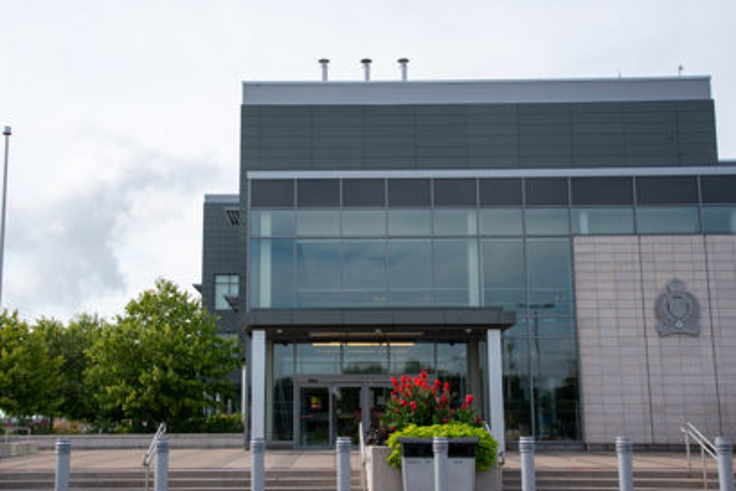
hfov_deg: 43.5
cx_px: 322
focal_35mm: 45
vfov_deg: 29.9
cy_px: 274
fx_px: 920
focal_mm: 38
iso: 160
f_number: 11
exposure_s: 1/100
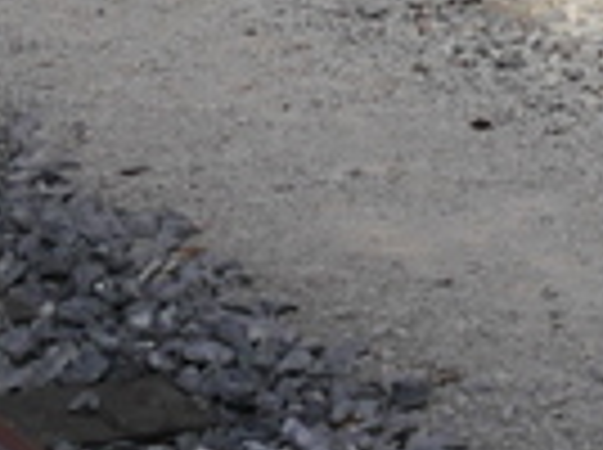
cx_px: -104
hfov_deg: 7.3
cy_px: -1125
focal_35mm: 269
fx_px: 4678
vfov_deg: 5.1
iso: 160
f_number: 5
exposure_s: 1/200
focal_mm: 18
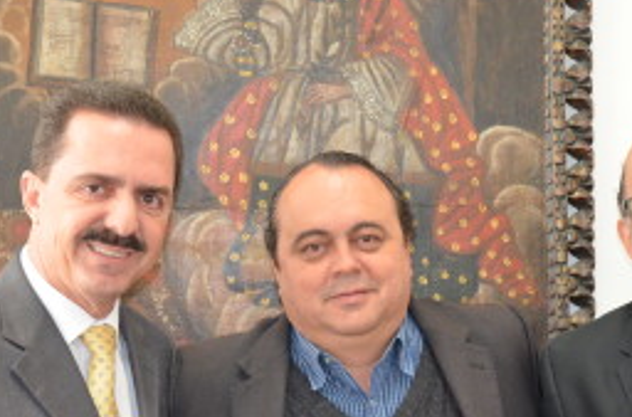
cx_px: 365
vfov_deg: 15.2
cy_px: 391
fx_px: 1540
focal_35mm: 88
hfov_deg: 23.2
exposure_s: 1/60
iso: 1400
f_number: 4.2
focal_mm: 30
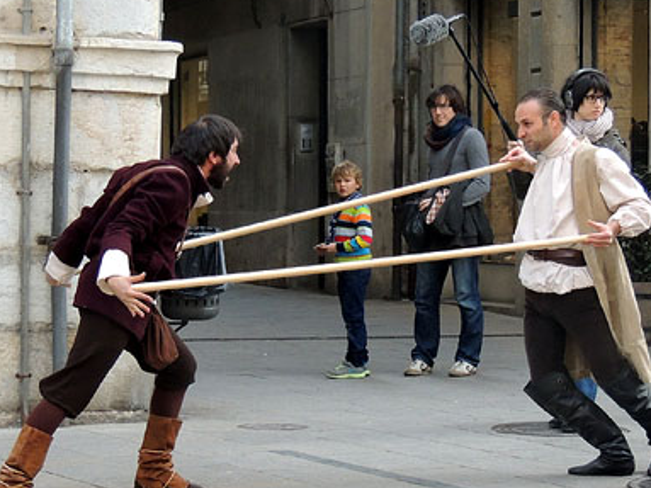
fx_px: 1918
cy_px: 267
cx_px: 331
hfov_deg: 19.3
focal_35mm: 102
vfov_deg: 14.5
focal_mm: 15.1
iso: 400
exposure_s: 1/320
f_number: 4
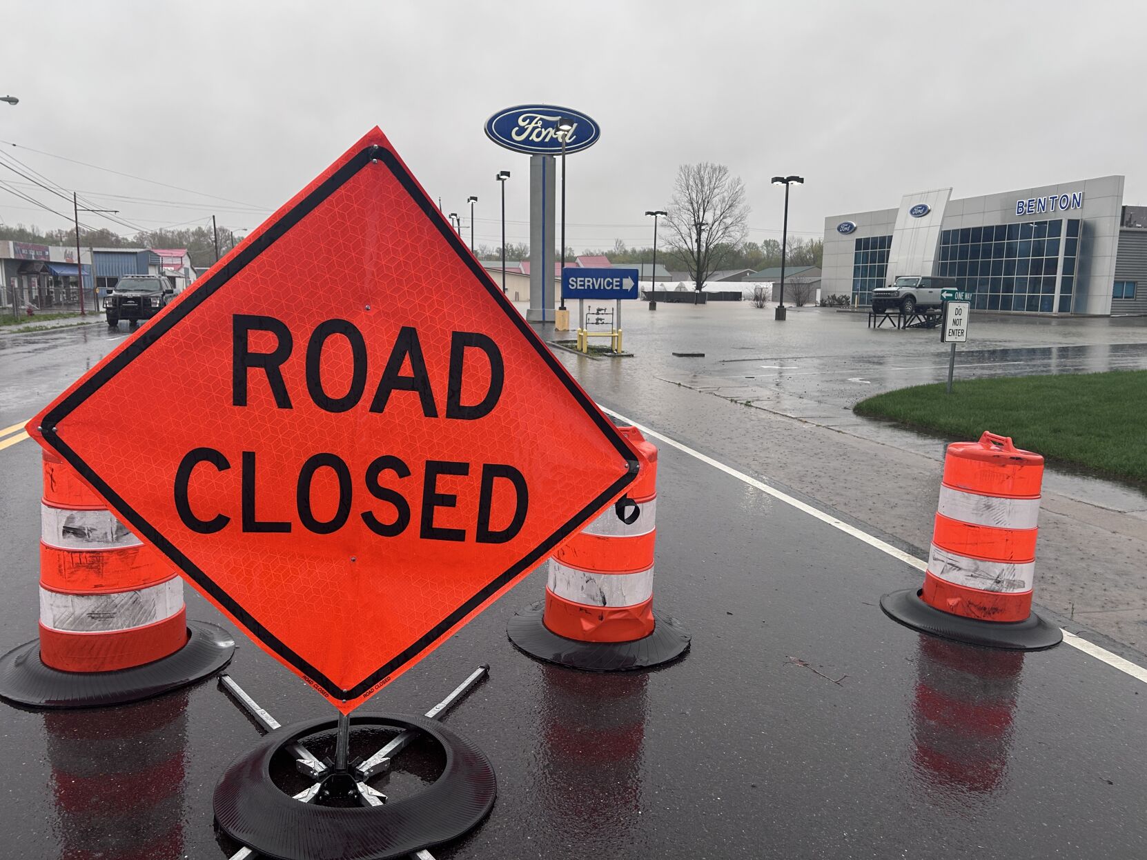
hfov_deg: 67.3
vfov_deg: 53.1
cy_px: 430
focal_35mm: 26
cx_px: 574
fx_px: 862
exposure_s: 1/121
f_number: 1.5
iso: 64
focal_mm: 5.7
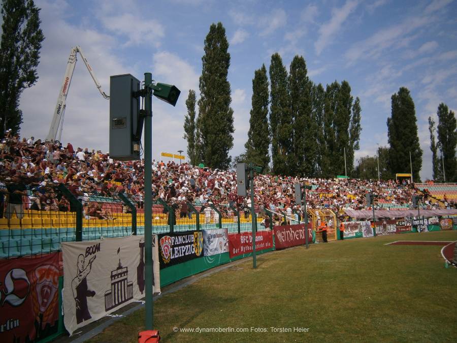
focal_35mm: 31
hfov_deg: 58.4
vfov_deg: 45.4
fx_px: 409
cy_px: 172
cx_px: 228
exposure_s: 1/2000
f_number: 2.9
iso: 80
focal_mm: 5.5
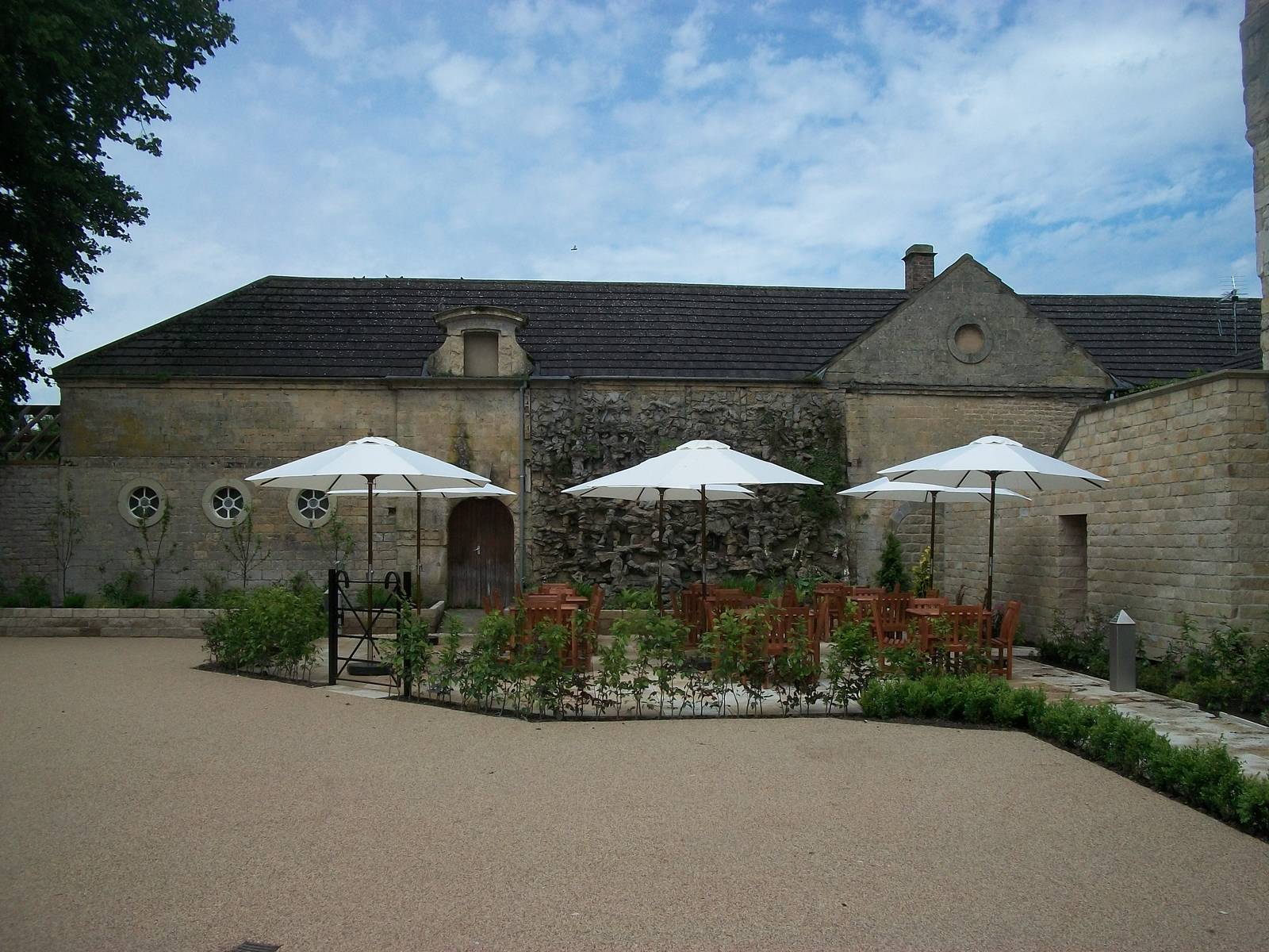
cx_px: 634
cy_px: 476
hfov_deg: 56.8
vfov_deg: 44.2
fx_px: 1173
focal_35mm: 32
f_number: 5.5
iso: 80
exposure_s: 1/500
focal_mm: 5.7
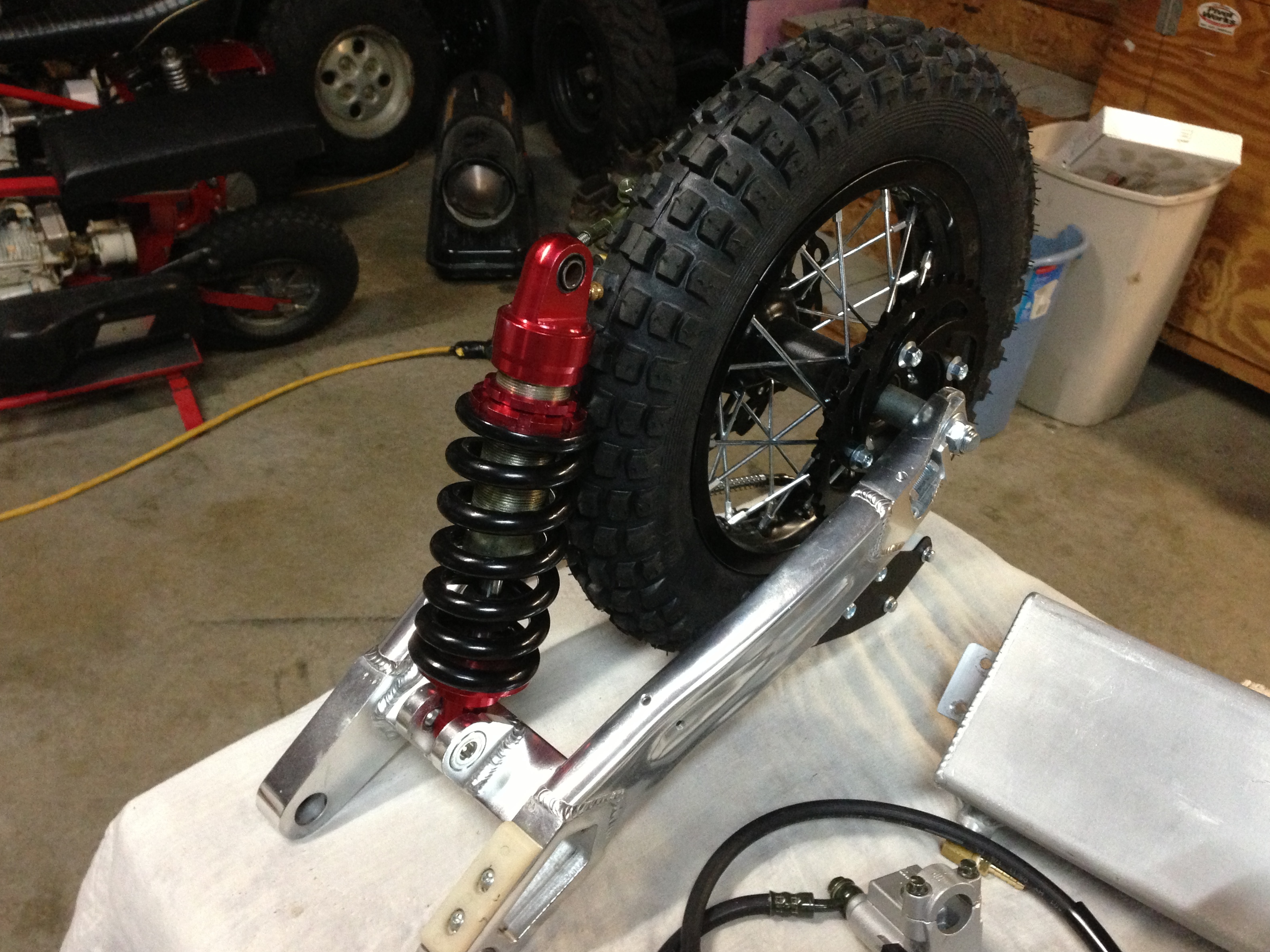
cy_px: 488
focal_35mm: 34
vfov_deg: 41.8
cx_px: 644
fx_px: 1247
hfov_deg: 54.0
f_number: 2.4
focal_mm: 4.13
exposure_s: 1/20
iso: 400
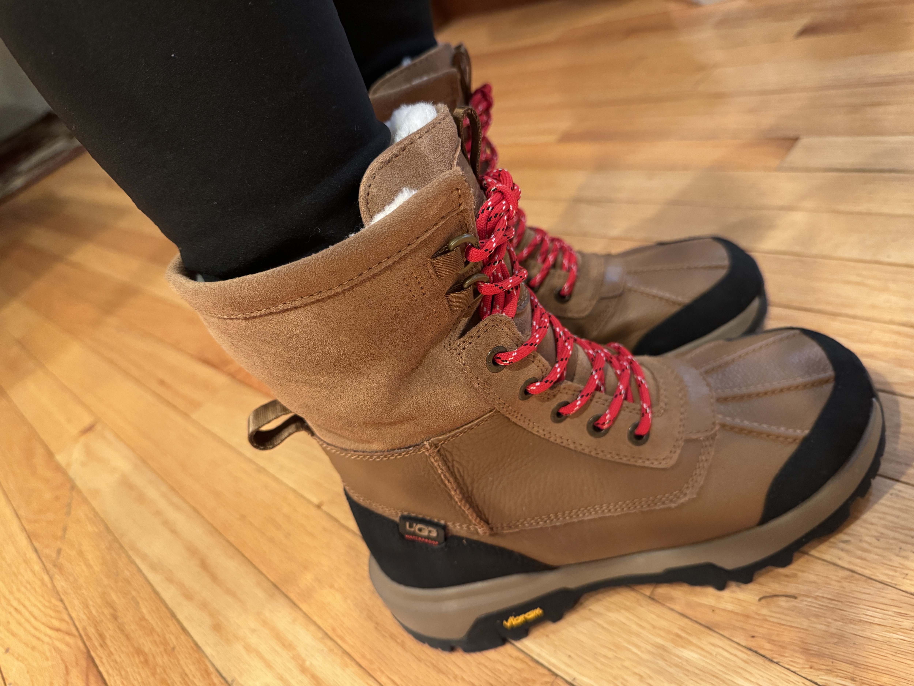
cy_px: 343
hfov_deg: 71.6
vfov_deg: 56.8
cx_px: 457
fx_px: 634
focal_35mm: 24
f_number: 1.78
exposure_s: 1/60
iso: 640
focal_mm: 6.76
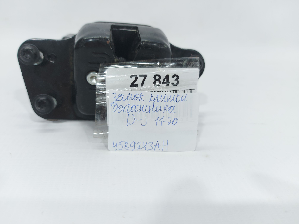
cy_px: 112
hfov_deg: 71.6
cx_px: 150
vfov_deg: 56.8
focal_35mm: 24
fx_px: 207
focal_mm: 5.23
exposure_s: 1/50
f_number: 1.8
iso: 40
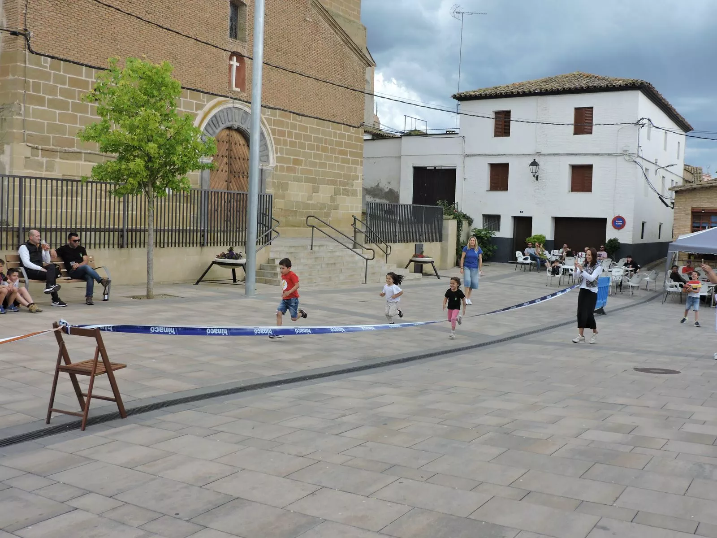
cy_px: 269
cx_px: 358
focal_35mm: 35
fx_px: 725
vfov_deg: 40.7
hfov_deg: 52.6
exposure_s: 1/320
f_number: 3.3
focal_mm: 6.2
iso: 100
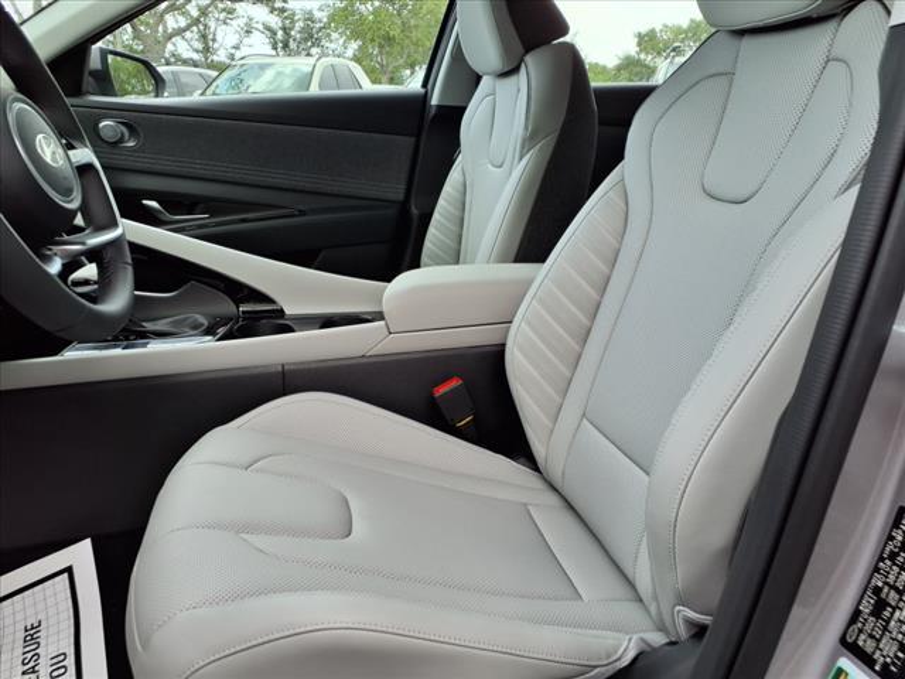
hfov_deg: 65.3
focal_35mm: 27
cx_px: 452
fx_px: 706
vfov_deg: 51.4
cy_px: 340
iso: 40
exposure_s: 1/286
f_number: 1.9
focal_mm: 3.58
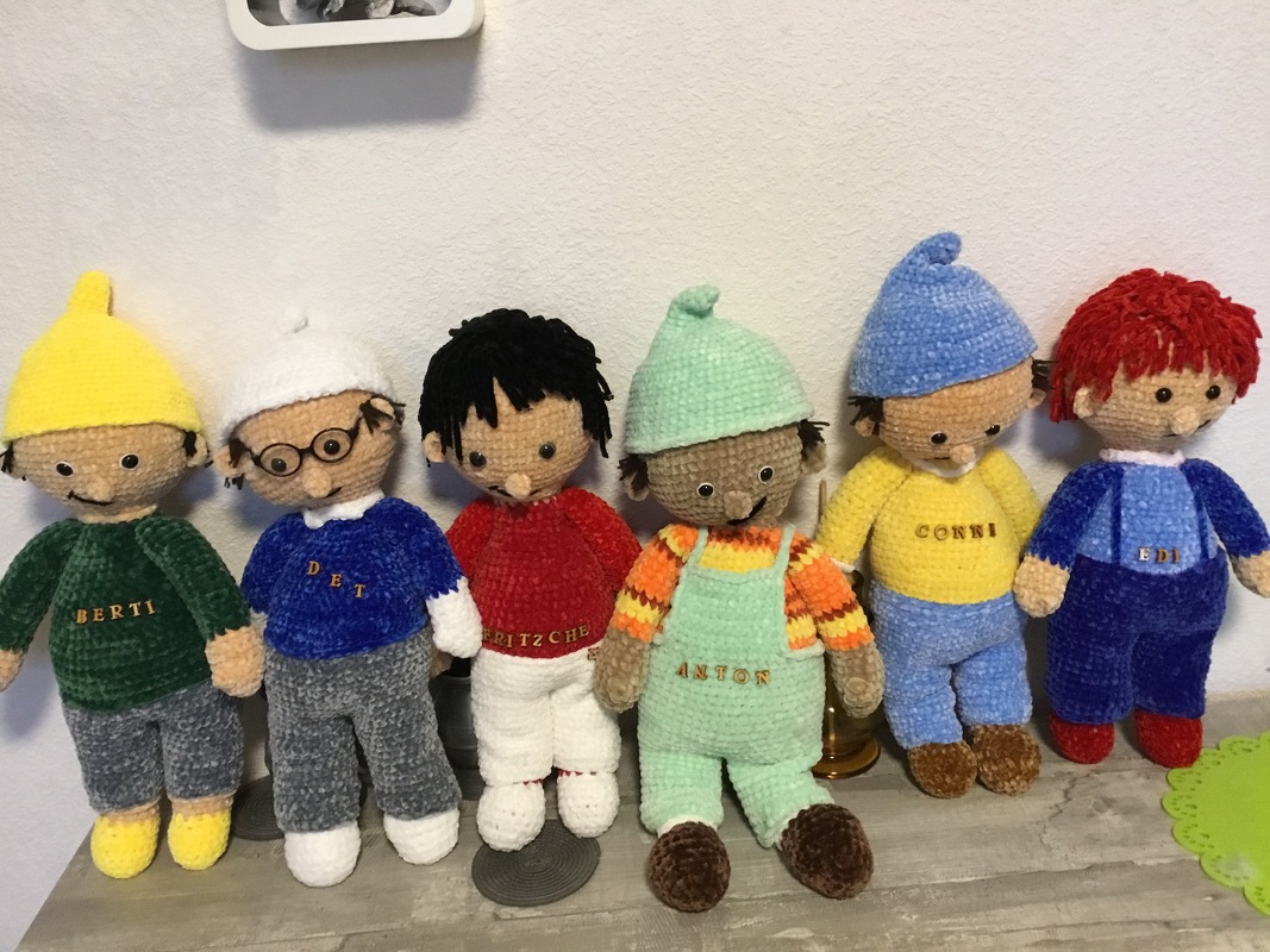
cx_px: 635
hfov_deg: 58.4
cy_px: 476
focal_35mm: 31
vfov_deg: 45.4
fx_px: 1137
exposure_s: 1/17
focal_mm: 3.3
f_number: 2.4
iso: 200
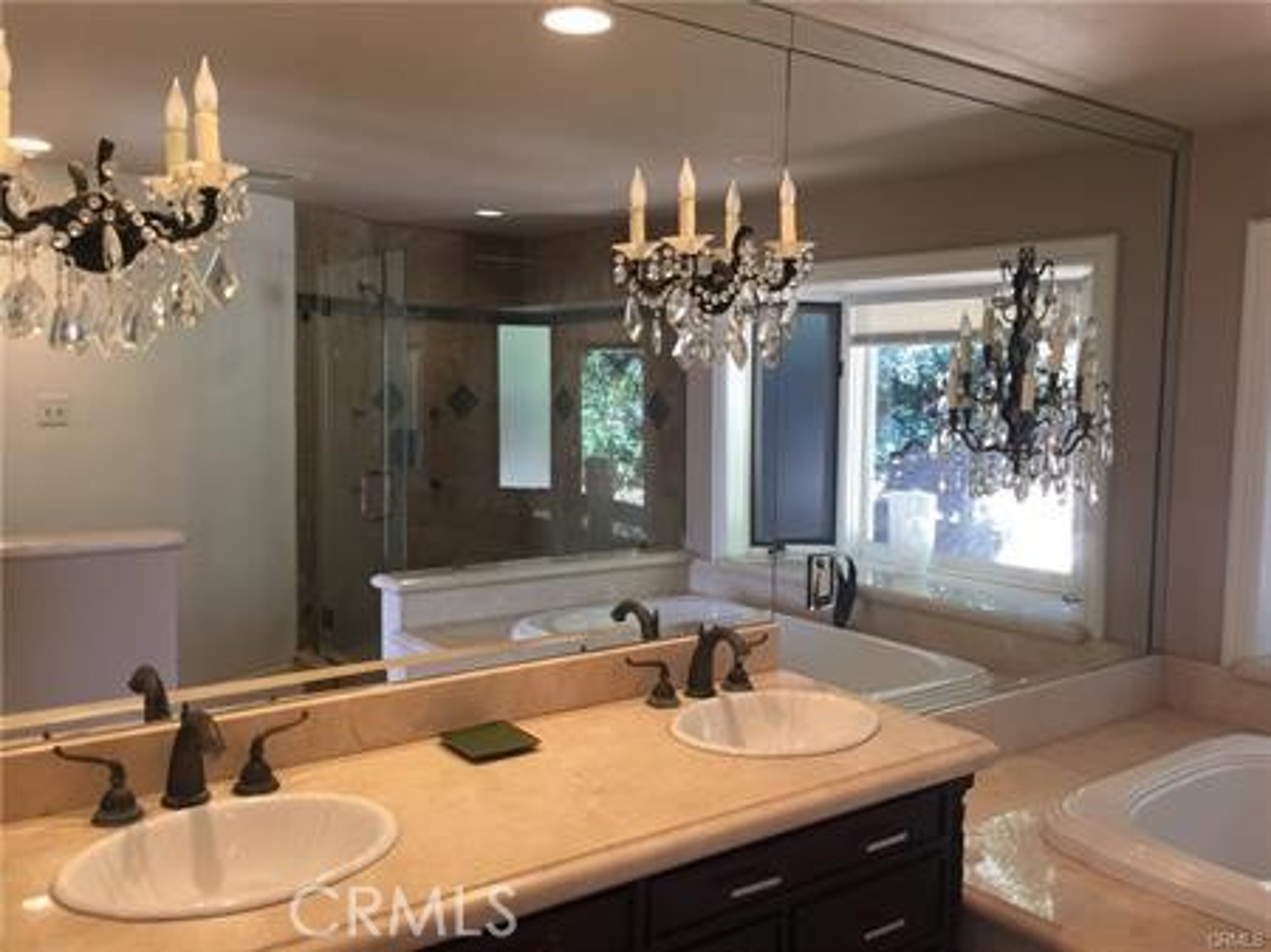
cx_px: 636
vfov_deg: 48.2
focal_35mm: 29
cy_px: 476
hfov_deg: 61.7
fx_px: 1064
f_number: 2.2
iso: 50
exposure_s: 1/30
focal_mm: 4.15
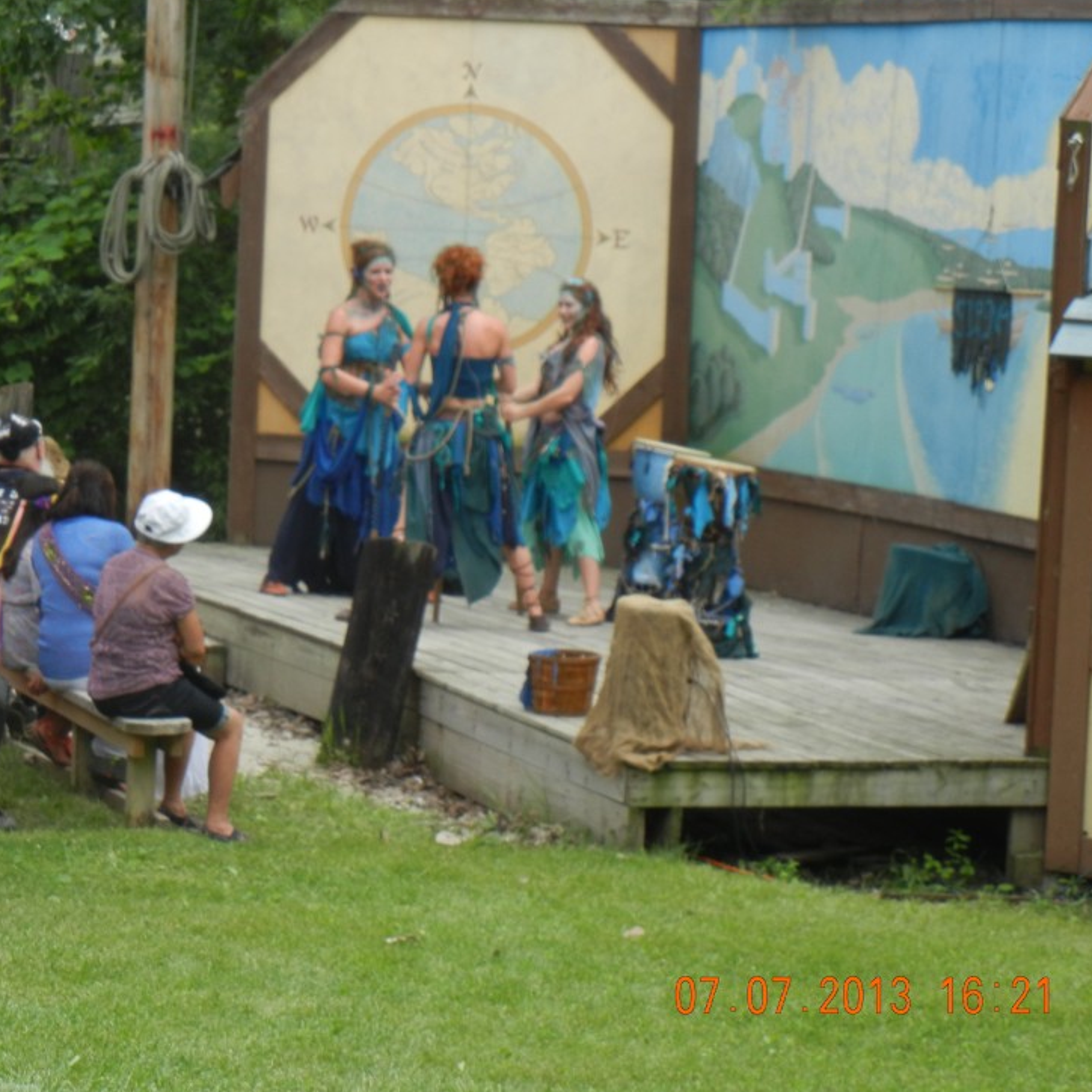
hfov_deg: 12.0
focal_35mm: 145
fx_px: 5175
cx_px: 377
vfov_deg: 12.0
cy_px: 537
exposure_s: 1/183
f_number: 4.6
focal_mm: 20.9
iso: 160
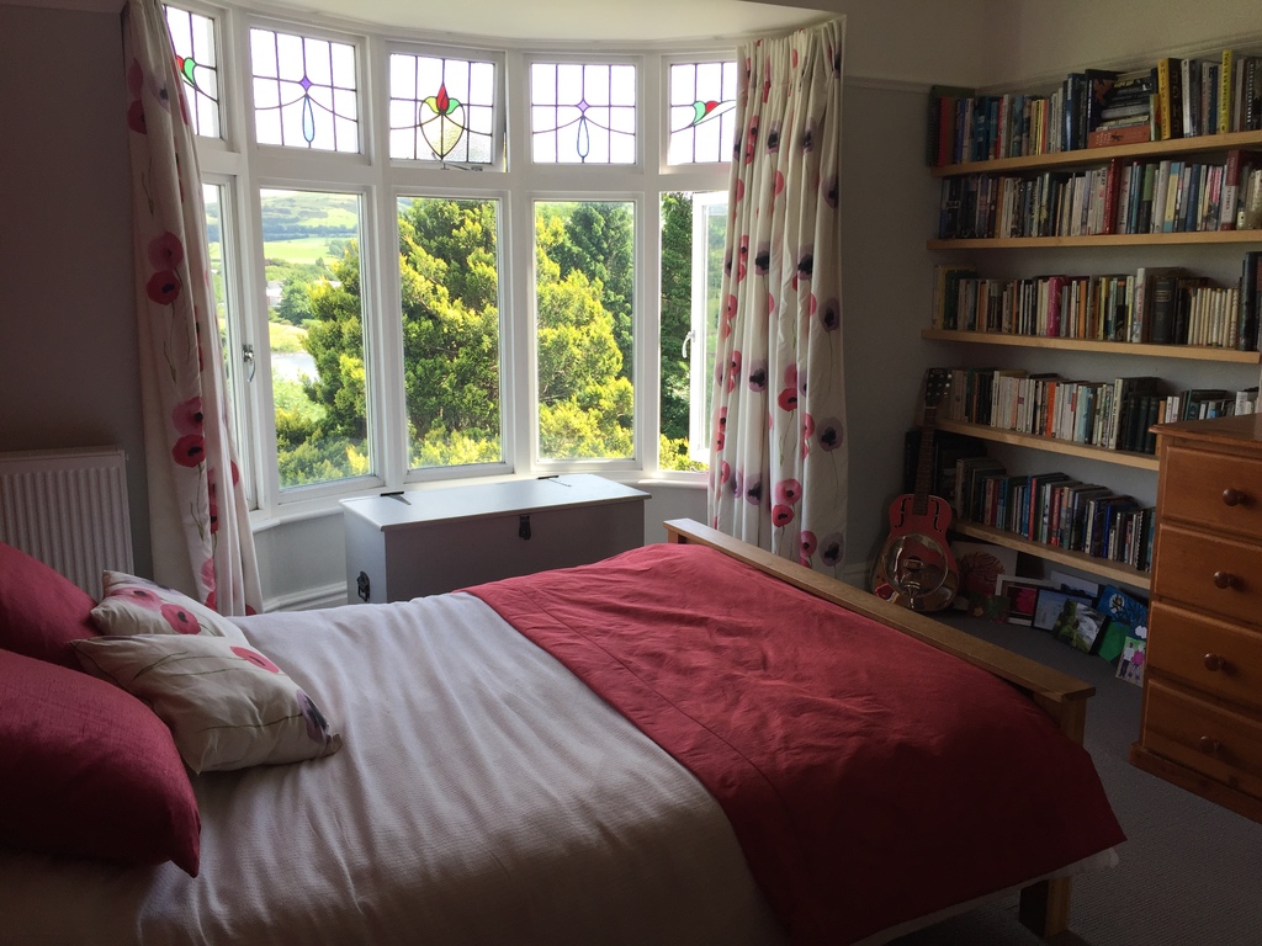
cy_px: 473
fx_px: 1057
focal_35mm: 29
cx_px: 631
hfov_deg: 61.7
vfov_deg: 48.2
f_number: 2.2
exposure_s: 1/210
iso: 32
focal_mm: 4.15
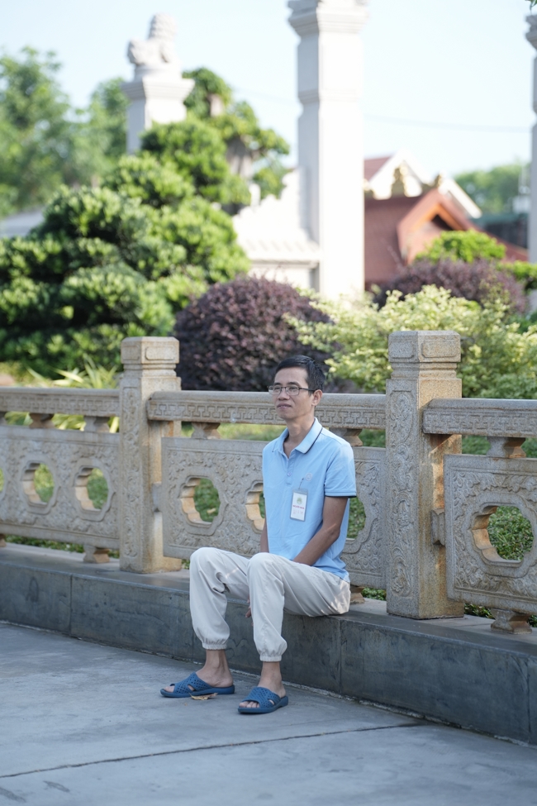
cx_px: 268
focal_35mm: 101
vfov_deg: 20.2
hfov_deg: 13.6
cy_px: 403
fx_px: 2260
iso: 500
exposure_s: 1/1250
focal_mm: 101
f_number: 2.8
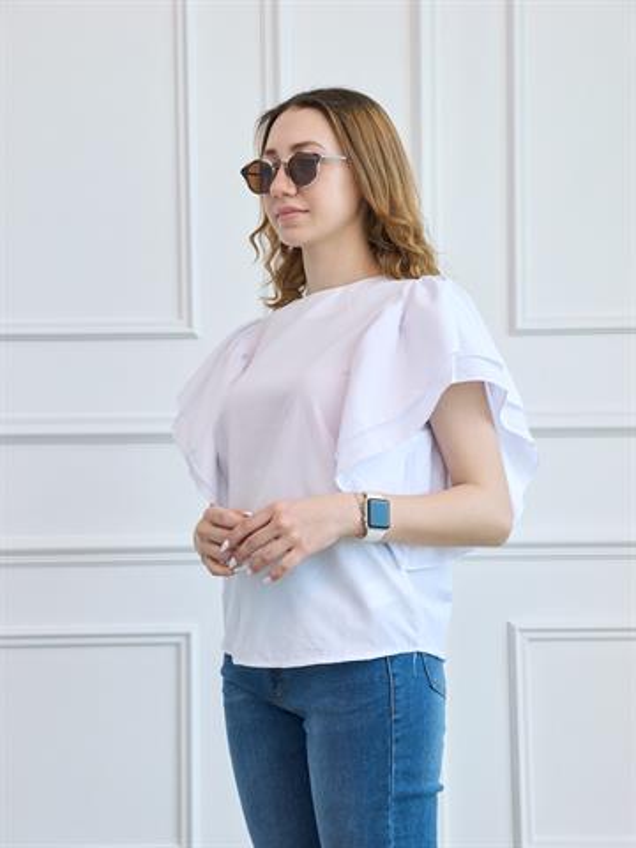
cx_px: 318
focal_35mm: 76
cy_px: 424
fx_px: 1862
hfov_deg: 19.4
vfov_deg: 25.7
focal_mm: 35
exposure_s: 1/100
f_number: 5.6
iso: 500
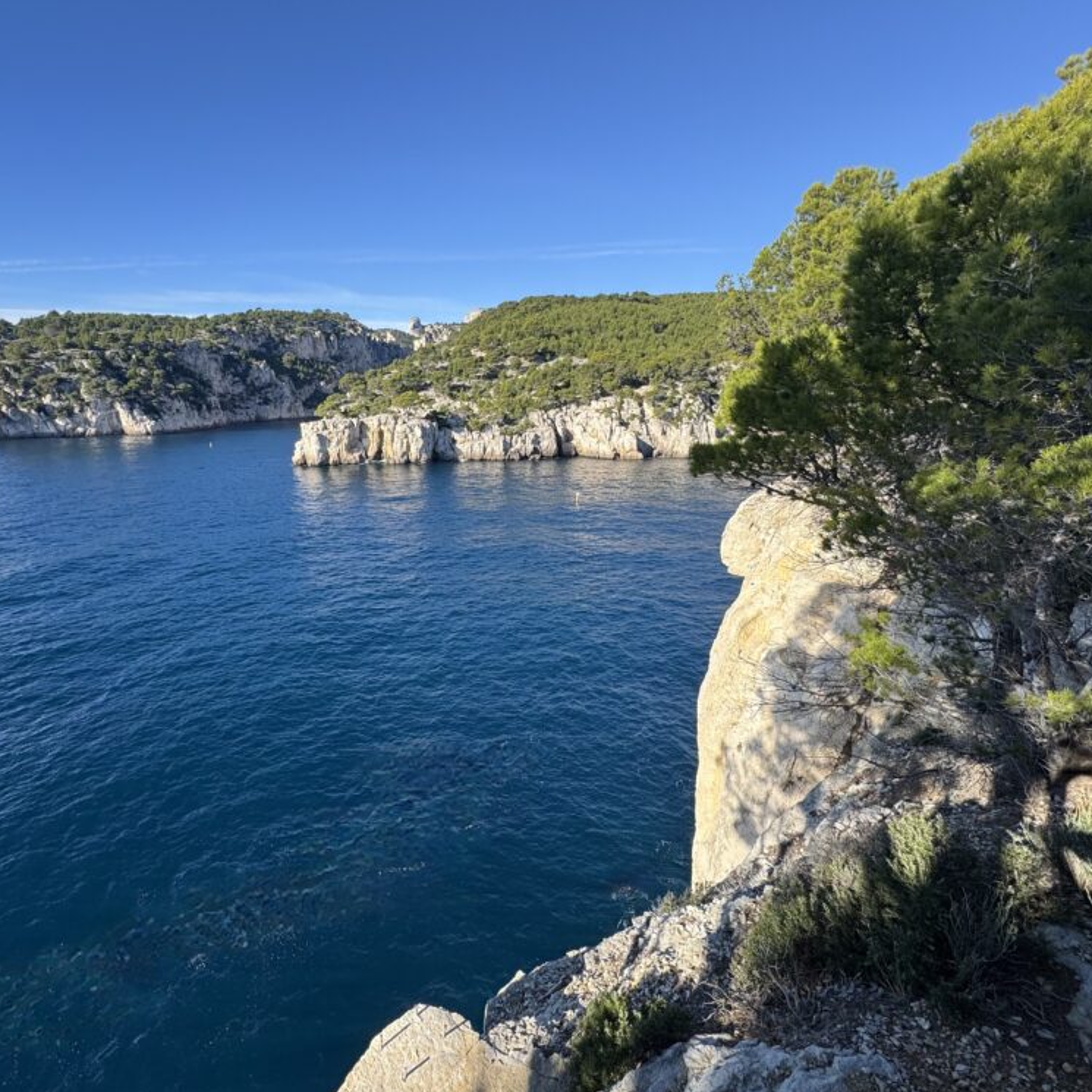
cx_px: 479
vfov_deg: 84.0
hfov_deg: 83.6
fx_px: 607
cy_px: 535
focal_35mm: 17
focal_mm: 2.22
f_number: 2.2
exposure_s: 1/980
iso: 50
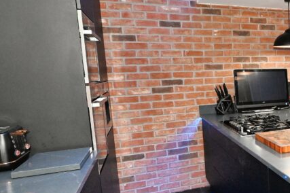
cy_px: 108
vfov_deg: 36.8
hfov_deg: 45.8
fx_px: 290
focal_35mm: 36
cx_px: 283
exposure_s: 1/60
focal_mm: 15
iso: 6400
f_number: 10
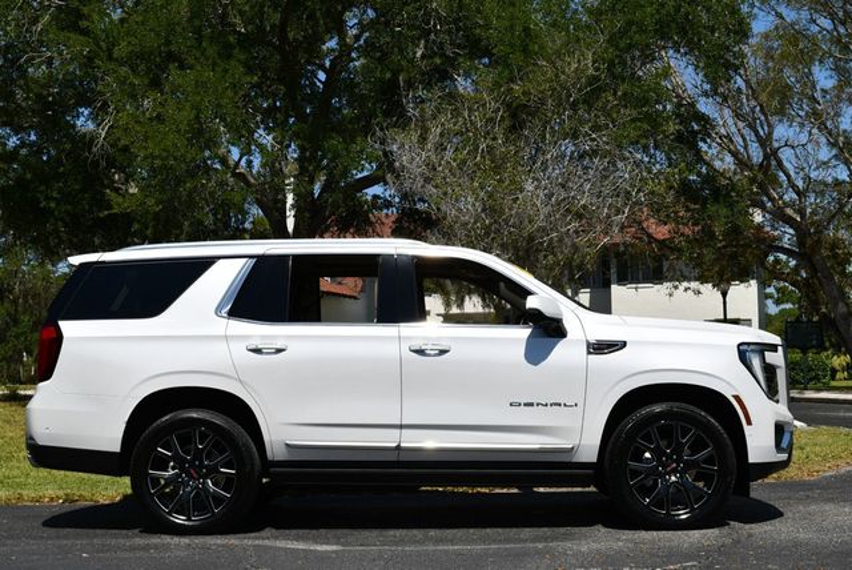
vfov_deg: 28.1
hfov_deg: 41.1
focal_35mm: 48
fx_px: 1137
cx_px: 426
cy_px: 285
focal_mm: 24
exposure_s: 1/400
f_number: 10
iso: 100
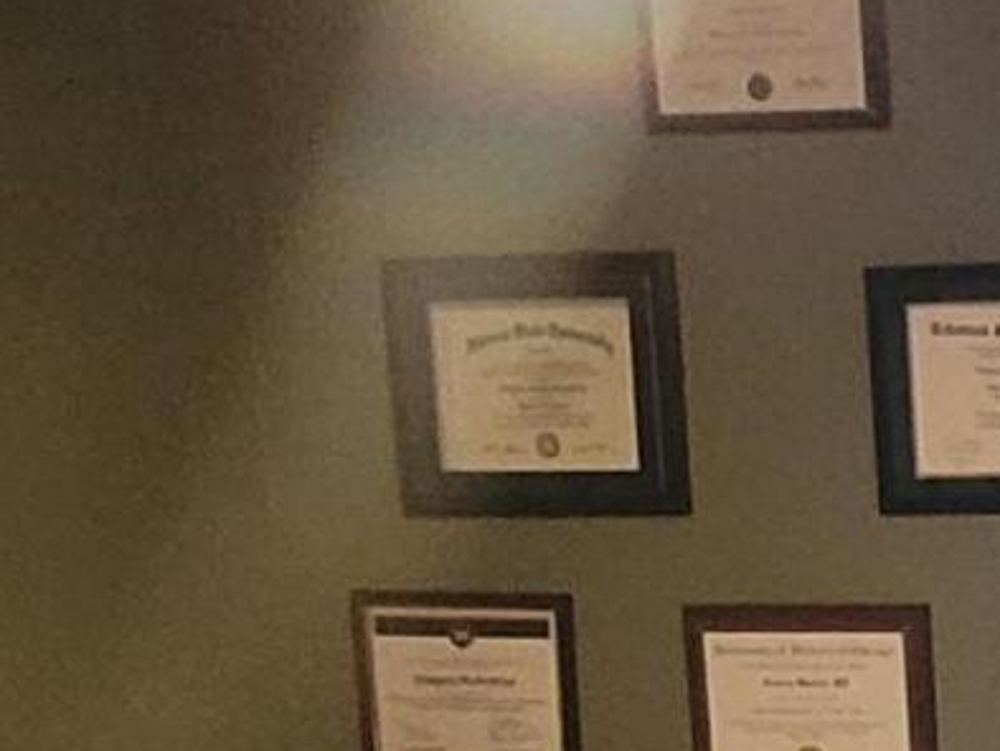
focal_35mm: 95
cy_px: 1005
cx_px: 1543
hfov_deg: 18.1
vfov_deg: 14.8
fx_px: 2746
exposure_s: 1/30
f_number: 2.2
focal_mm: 1.74
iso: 400
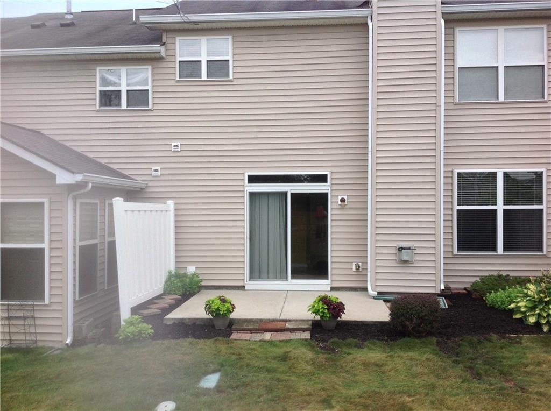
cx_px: 276
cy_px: 206
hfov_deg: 52.7
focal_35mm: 35
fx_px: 556
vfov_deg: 40.6
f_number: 2.4
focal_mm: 4.28
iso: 50
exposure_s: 1/581
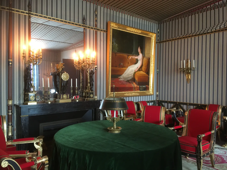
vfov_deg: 48.2
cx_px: 114
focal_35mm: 29
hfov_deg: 61.7
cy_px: 85
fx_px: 190
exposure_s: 1/17
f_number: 2.2
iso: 200
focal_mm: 4.15
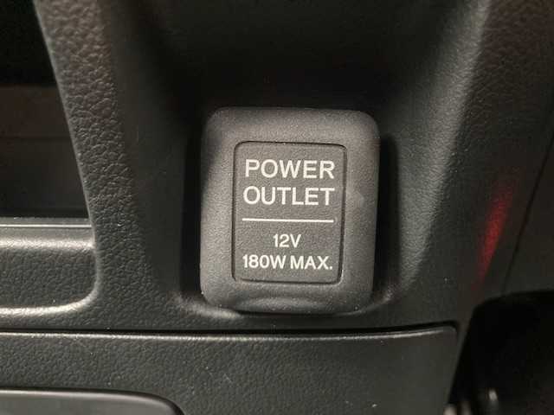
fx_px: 448
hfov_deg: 63.4
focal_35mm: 28
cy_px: 208
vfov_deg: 49.7
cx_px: 277
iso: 640
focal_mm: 3.99
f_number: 1.8
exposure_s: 1/27
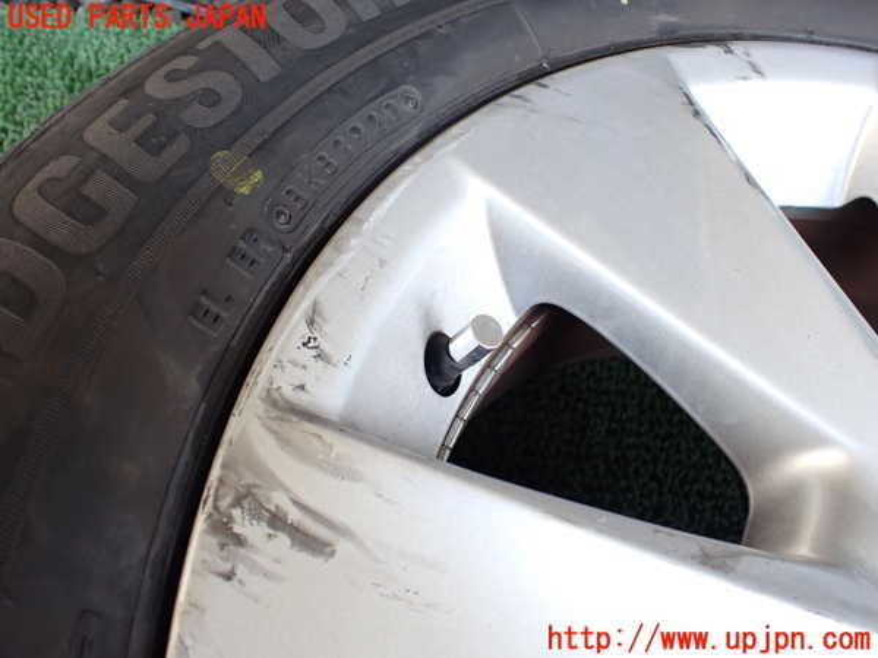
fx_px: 761
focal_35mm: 30
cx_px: 439
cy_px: 329
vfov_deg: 46.8
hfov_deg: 60.0
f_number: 2.3
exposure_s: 1/125
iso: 250
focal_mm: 5.4
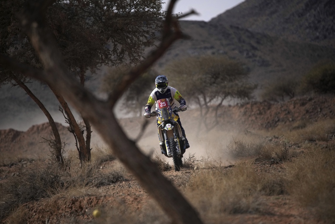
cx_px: 168
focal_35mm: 400
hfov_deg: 5.2
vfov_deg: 3.4
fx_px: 3722
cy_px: 112
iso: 1000
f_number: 5.6
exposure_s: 1/8000
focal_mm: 400
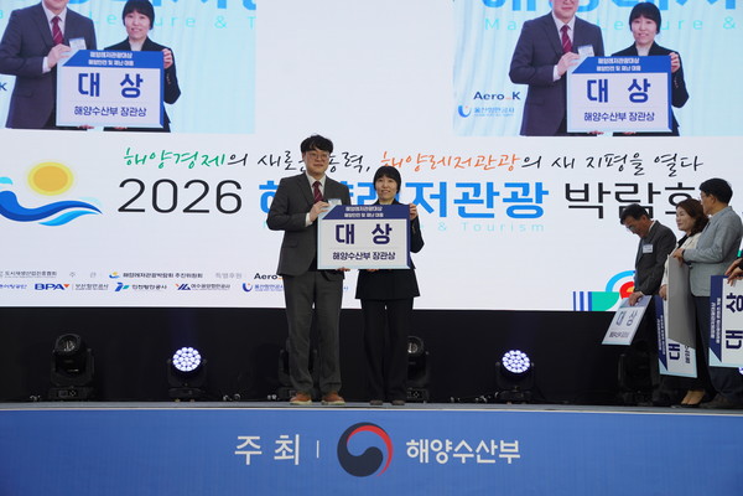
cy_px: 248
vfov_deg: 22.6
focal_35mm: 60
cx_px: 372
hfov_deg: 33.4
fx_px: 1238
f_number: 4
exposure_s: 1/60
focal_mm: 60
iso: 160
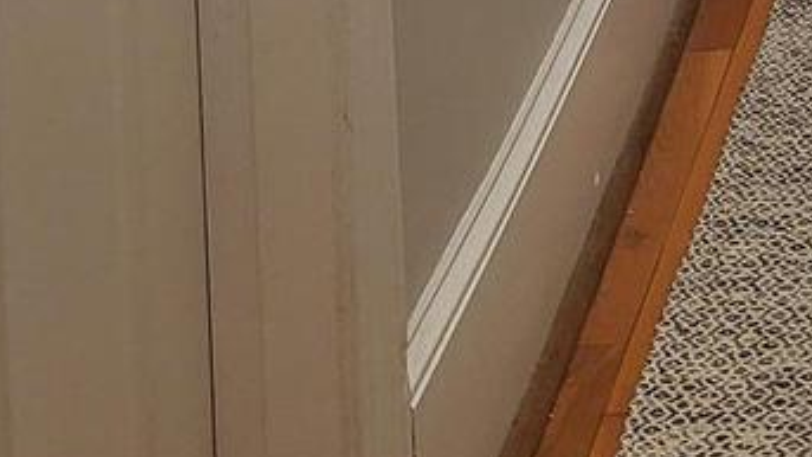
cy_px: -739
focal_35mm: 127
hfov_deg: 15.7
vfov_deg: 8.5
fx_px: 2735
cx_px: 1184
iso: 200
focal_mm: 5.4
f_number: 1.8
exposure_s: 1/120
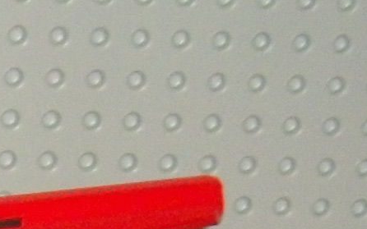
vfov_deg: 4.3
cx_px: -429
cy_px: 886
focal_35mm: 287
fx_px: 2871
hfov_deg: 7.0
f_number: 2.8
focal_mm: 6.2
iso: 200
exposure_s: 1/50
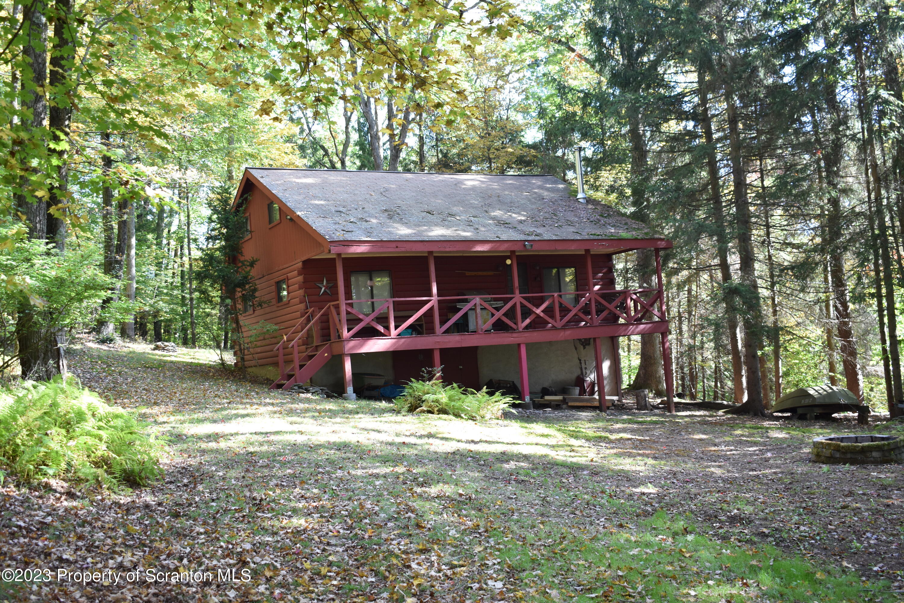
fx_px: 942
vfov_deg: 35.5
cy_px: 302
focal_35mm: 38
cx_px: 452
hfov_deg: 51.3
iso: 400
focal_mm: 25
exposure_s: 1/80
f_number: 4.5
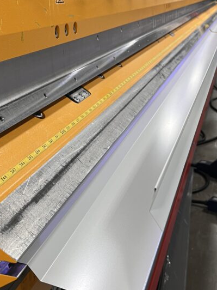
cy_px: 146
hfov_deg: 29.1
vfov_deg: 38.2
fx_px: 418
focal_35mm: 50
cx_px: 90
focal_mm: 5.7
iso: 100
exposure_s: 1/60
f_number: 1.5
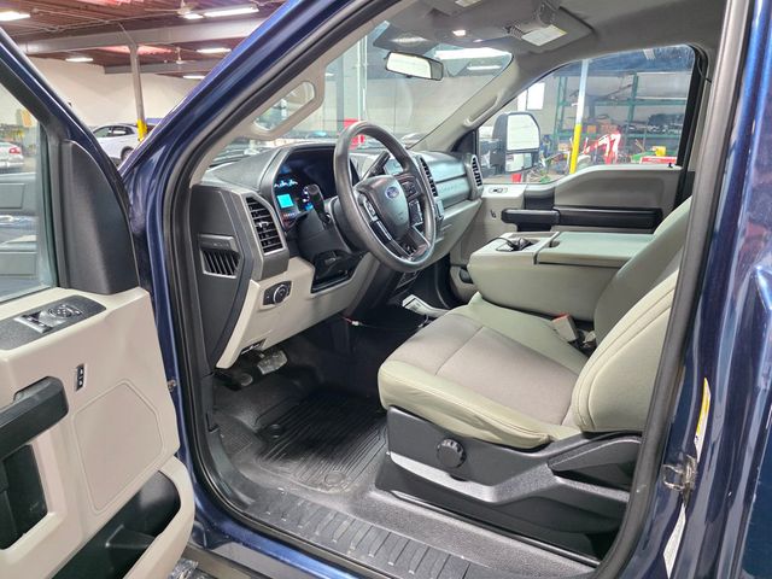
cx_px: 386
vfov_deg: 58.9
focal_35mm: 23
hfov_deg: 73.9
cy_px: 290
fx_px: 513
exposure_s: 1/120
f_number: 1.7
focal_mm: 6.3
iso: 1250
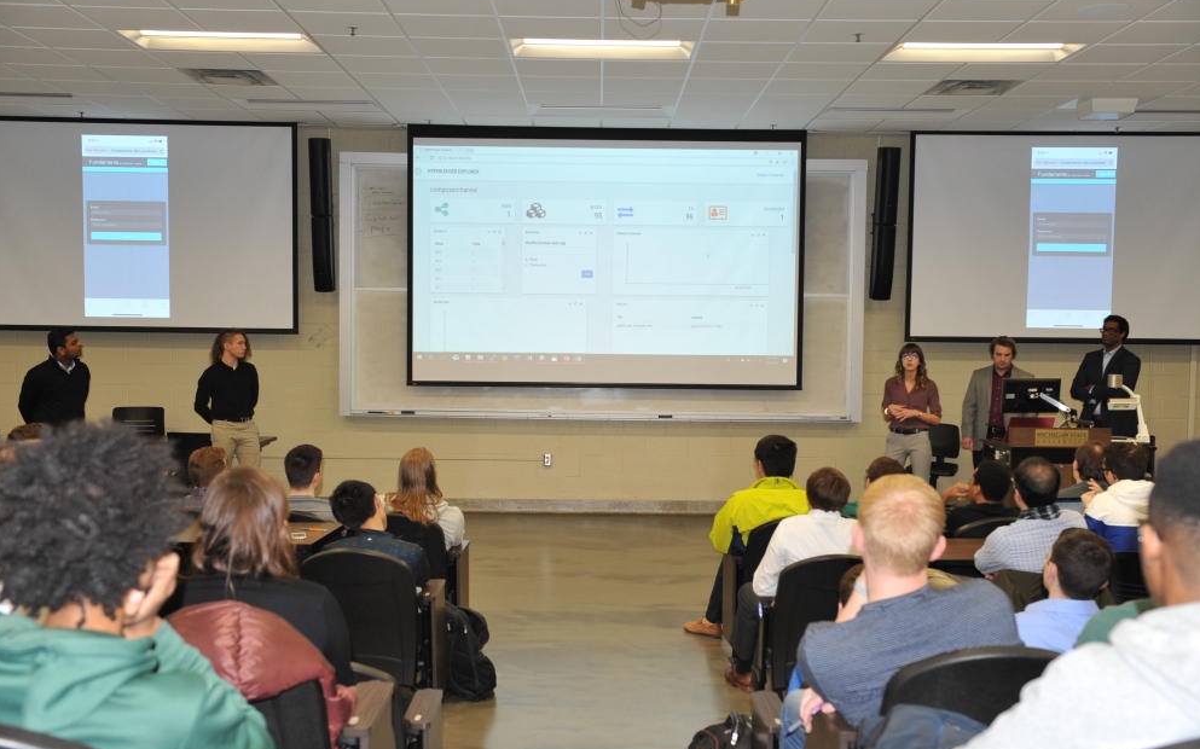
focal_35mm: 39
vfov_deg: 32.7
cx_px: 599
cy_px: 387
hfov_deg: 50.4
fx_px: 1275
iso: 1000
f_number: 5
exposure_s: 1/60
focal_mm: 38
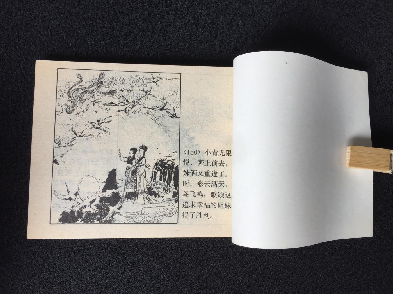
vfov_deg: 48.2
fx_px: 329
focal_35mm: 29
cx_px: 196
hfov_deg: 61.7
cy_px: 147
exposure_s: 1/100
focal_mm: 4.15
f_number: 2.2
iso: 32
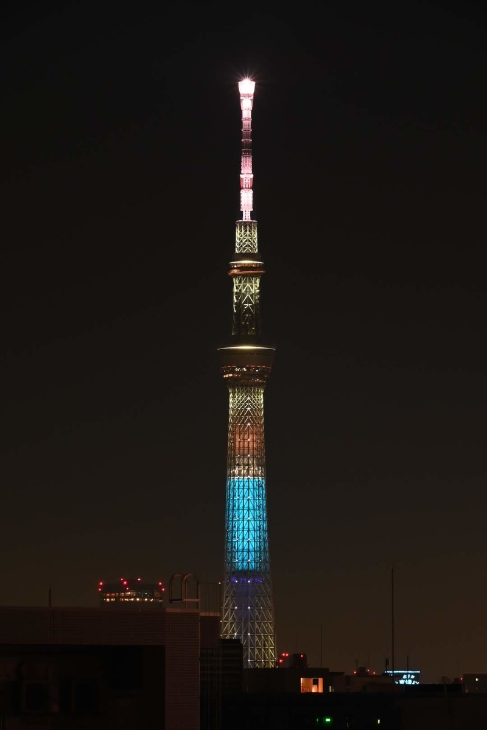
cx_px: 244
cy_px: 365
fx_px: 3957
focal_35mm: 195
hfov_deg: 7.0
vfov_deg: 10.5
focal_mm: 130
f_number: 16
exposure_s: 6
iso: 400
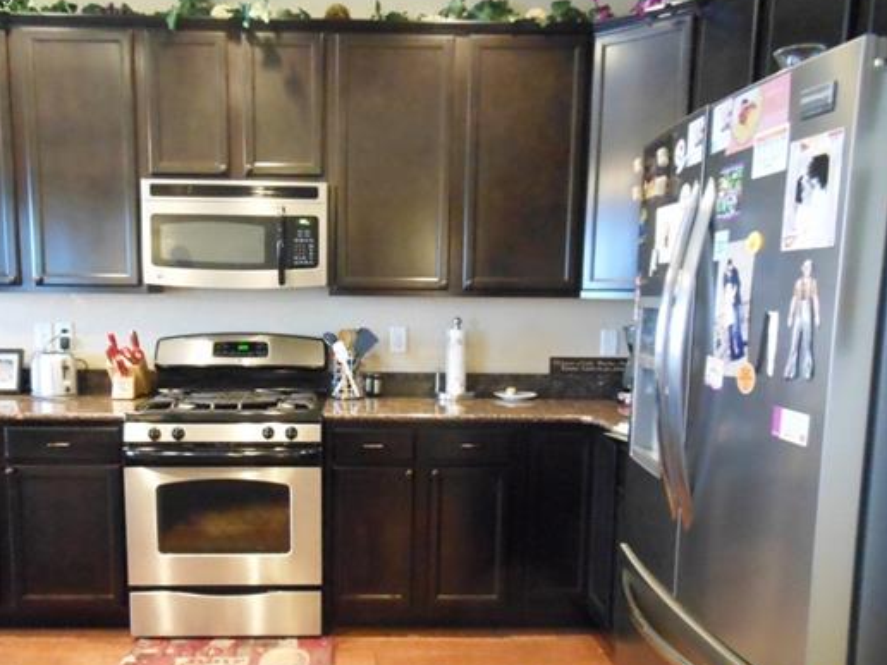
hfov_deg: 57.9
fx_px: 794
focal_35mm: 31
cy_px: 359
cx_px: 352
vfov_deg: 45.4
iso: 800
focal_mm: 4.5
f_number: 3.2
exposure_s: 1/6
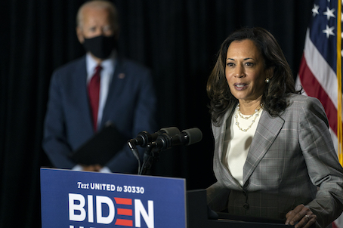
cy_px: 119
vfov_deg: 6.3
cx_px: 184
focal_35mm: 217
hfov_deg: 9.5
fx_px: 2066
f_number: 2.8
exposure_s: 1/500
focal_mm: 197
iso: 1250
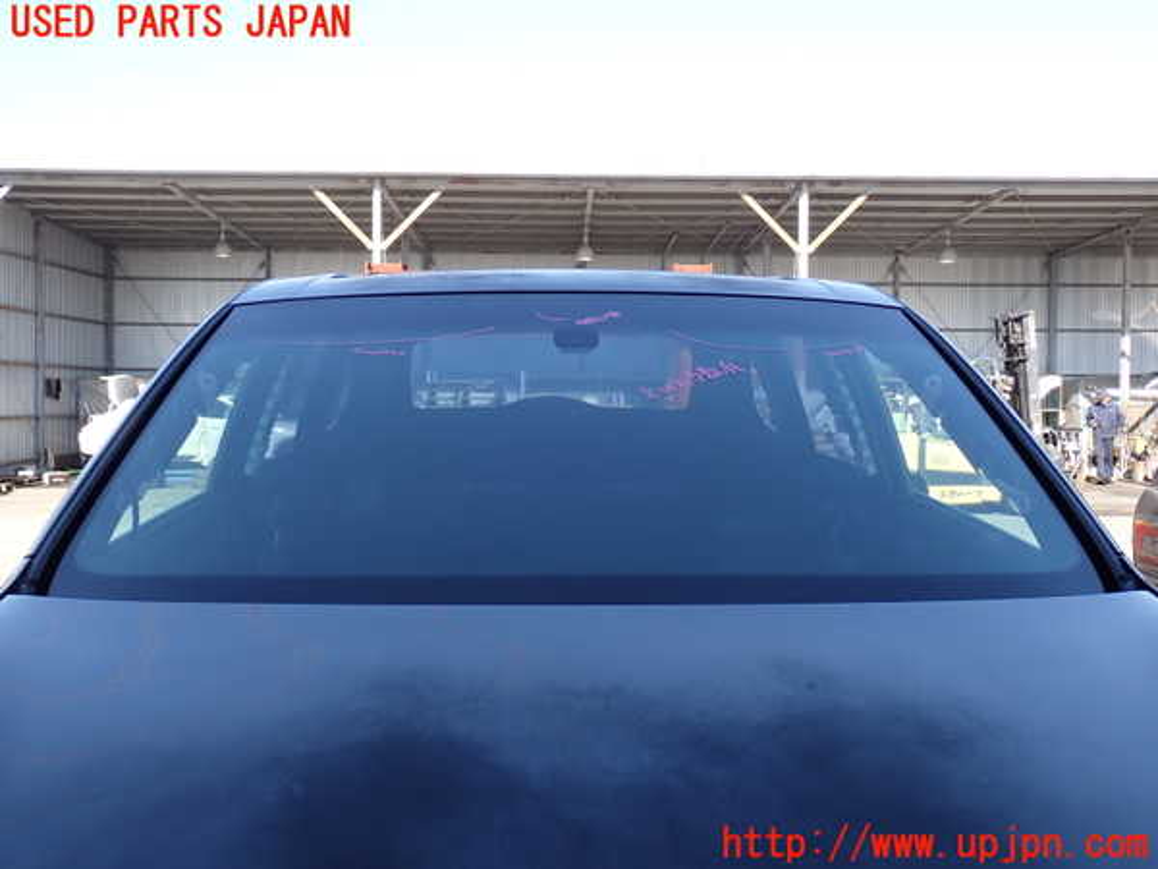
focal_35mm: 36
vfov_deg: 39.7
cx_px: 579
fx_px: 1204
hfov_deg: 51.4
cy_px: 434
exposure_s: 1/250
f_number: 3.5
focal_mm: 6.37
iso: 100
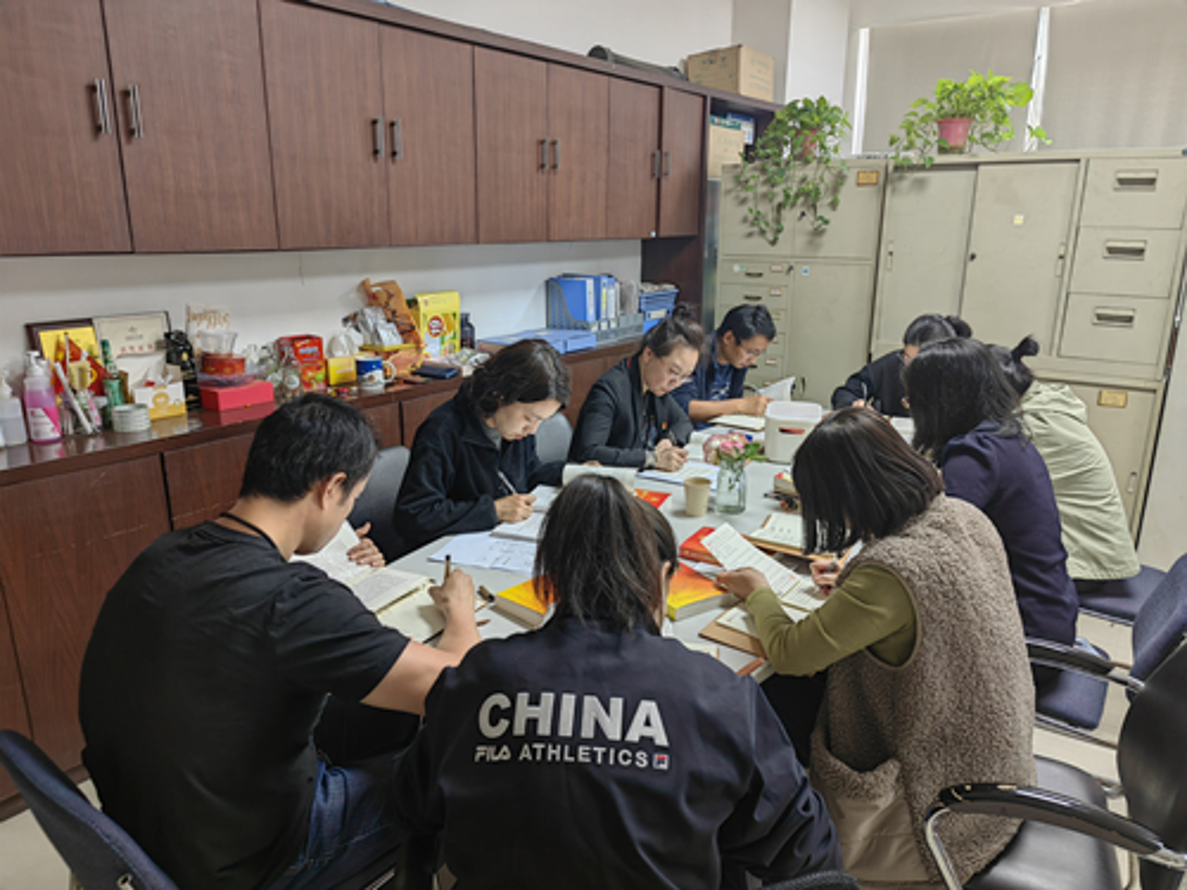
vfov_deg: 58.9
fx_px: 789
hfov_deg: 73.9
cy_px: 445
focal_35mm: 23
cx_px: 594
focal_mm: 5.54
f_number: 1.8
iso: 80
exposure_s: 1/33.3
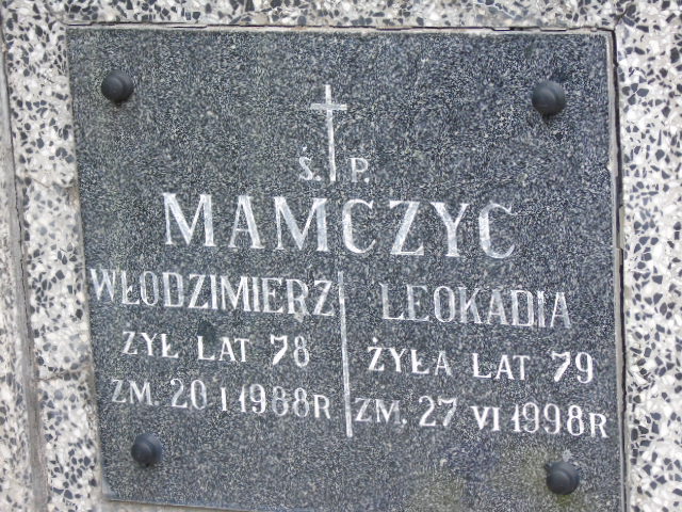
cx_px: 341
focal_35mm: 142
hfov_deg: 13.9
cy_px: 256
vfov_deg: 10.4
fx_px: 2798
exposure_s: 1/125
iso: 400
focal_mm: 25
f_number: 4.7
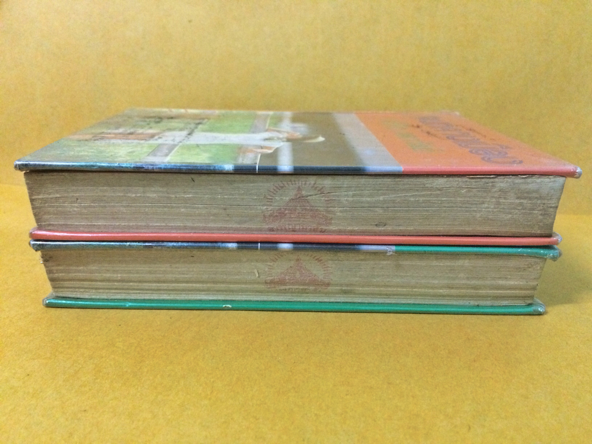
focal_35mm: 29
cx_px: 296
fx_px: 496
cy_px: 222
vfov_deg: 48.2
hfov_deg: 61.7
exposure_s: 1/17
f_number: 2.2
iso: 320
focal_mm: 4.15
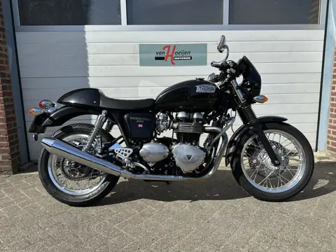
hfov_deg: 71.6
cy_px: 126
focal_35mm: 24
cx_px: 168
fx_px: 233
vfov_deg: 56.8
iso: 80
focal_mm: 6.86
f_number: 1.78
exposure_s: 1/4545
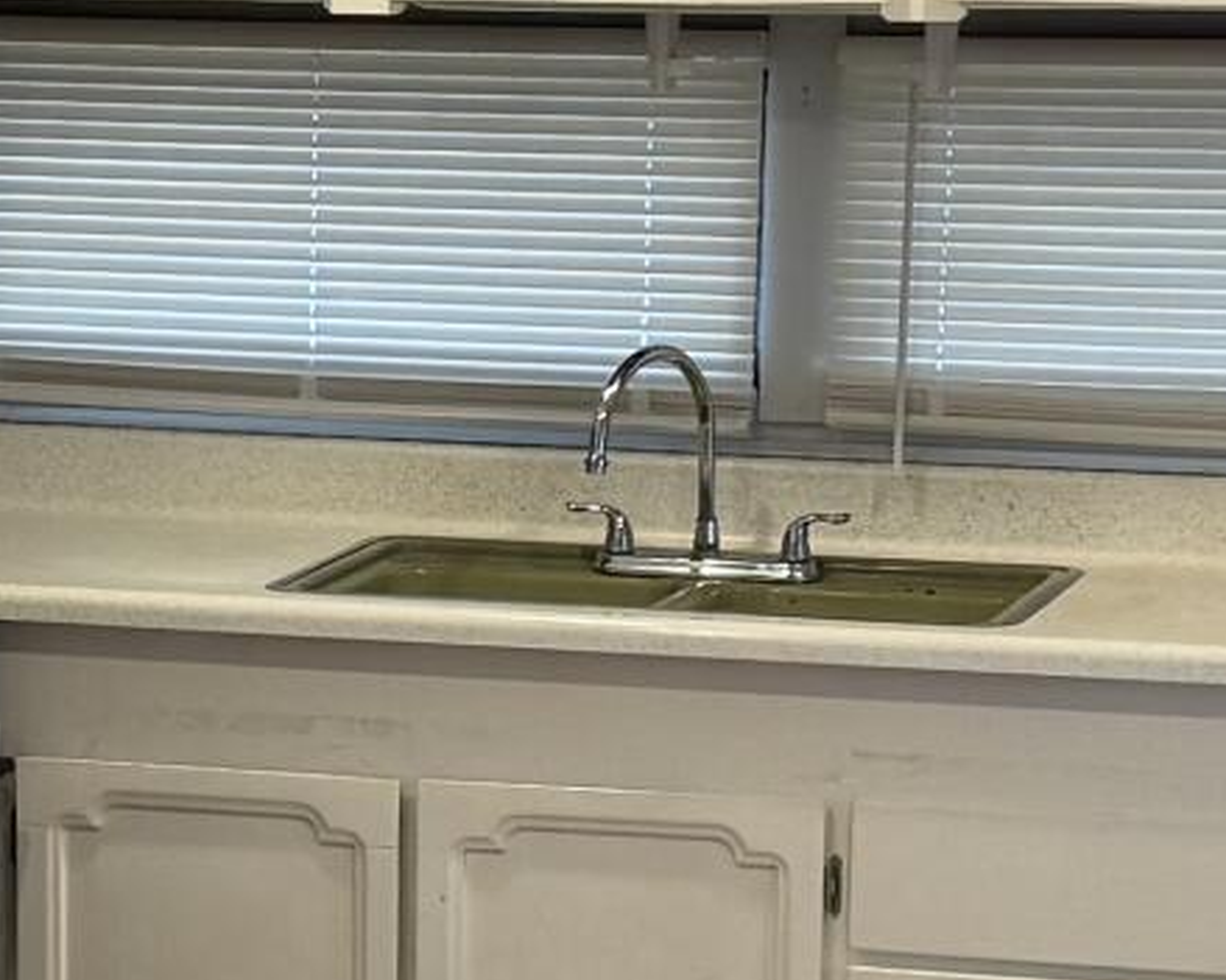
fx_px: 5804
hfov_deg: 11.9
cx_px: 53
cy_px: 994
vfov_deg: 9.6
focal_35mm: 160
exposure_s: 1/120
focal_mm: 6.76
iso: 125
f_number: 1.78
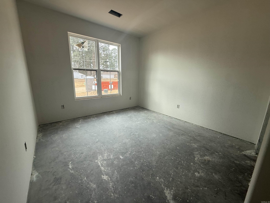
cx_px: 135
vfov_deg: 85.7
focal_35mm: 14
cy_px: 102
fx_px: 109
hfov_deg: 102.1
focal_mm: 2.22
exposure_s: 1/99
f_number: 2.2
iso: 64
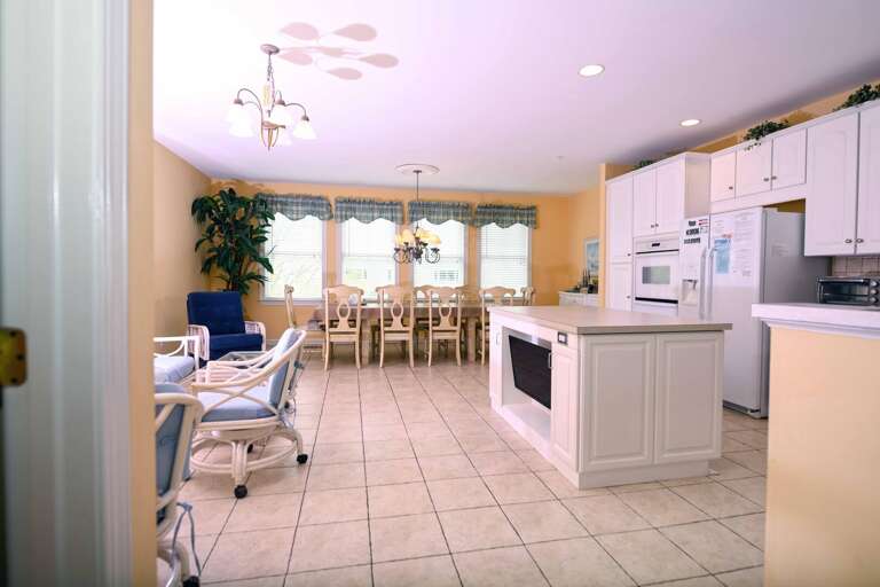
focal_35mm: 18
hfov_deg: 90.0
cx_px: 440
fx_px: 440
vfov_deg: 67.4
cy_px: 294
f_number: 3.5
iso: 320
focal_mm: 18
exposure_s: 1/320
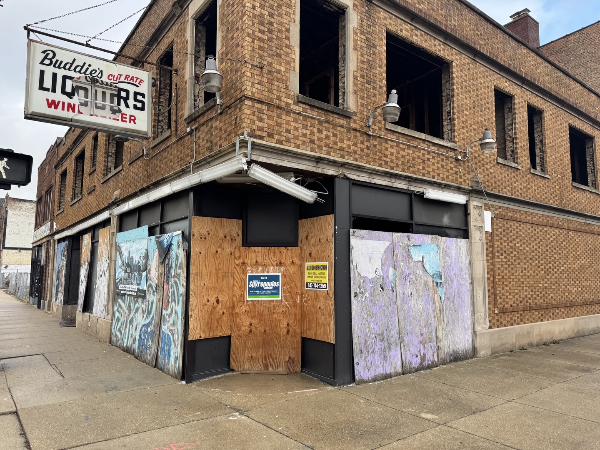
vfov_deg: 56.8
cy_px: 225
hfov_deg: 71.6
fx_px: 416
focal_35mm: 24
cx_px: 300
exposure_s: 1/645
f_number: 1.78
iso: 80
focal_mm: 6.76
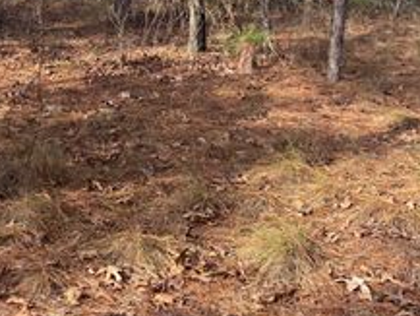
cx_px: 101
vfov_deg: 23.4
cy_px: -5
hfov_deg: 31.5
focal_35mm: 60
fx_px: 728
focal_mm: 4.25
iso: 32
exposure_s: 1/690
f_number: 1.8
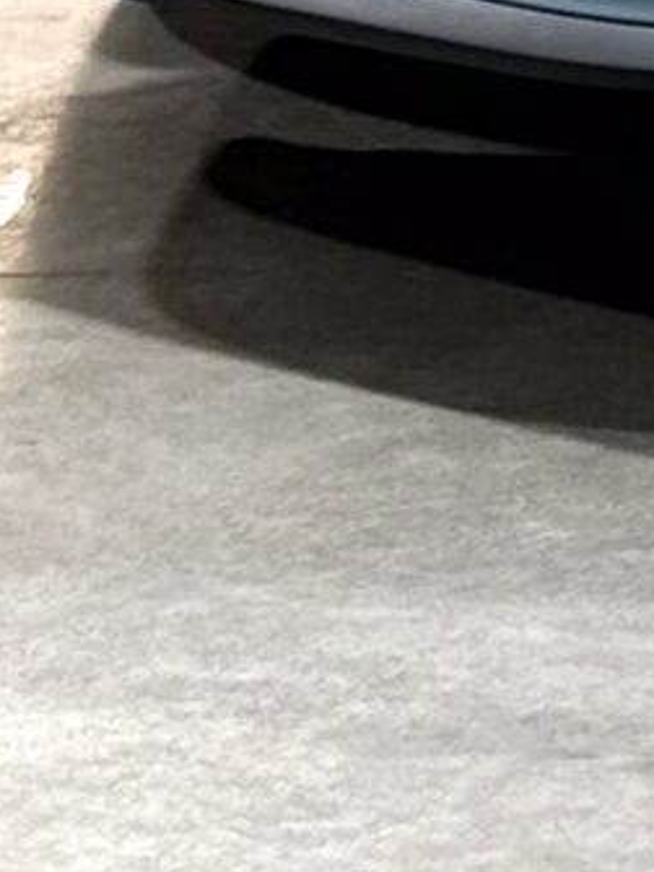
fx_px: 9220
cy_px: -1796
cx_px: 2240
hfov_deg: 3.9
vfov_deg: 5.1
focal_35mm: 366
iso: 64
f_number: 1.78
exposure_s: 1/215
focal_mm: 6.76
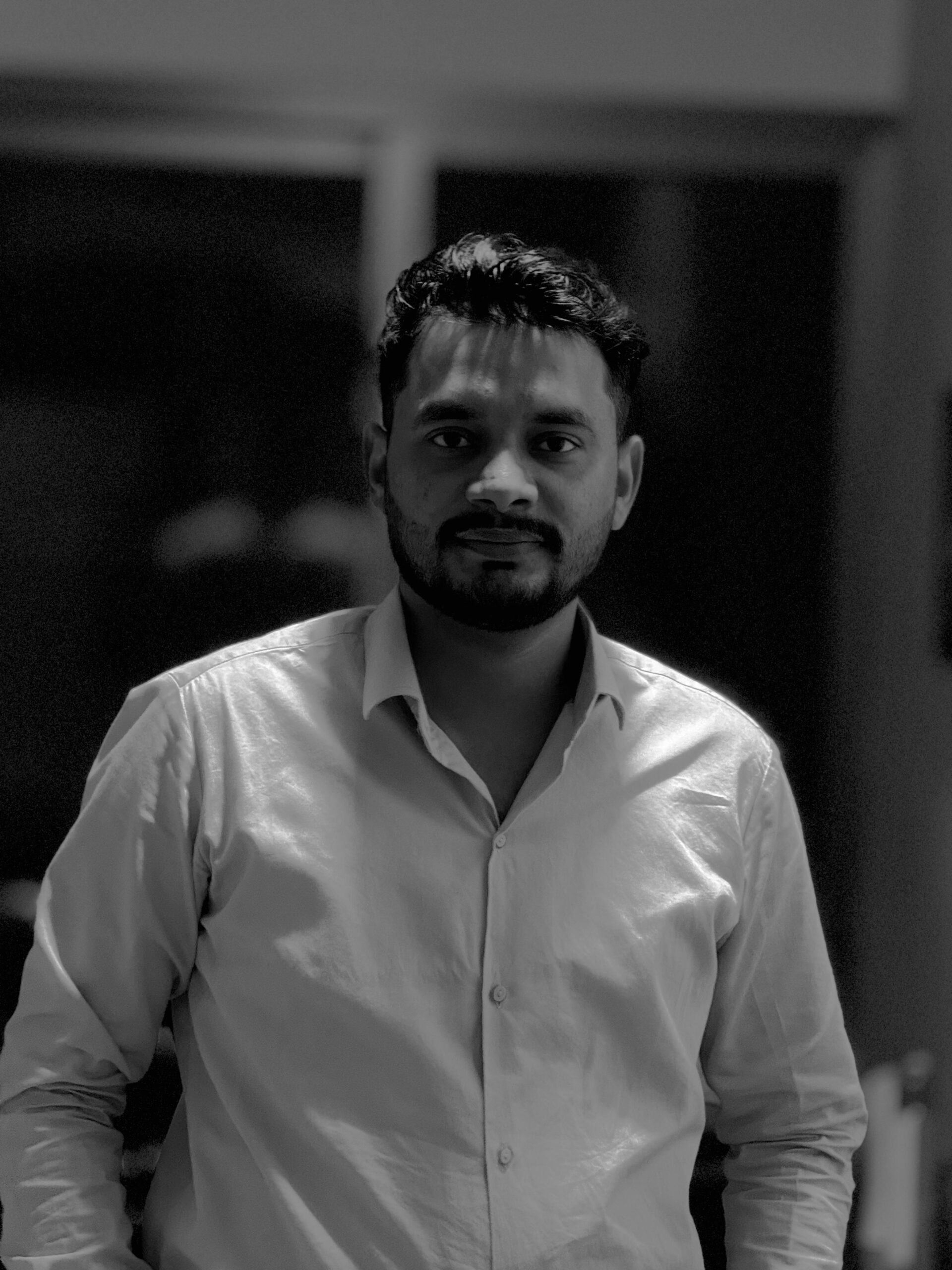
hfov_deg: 12.3
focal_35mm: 120
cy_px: 635
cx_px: 476
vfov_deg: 16.4
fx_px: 4400
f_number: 2.8
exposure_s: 1/33
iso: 500
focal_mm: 15.66
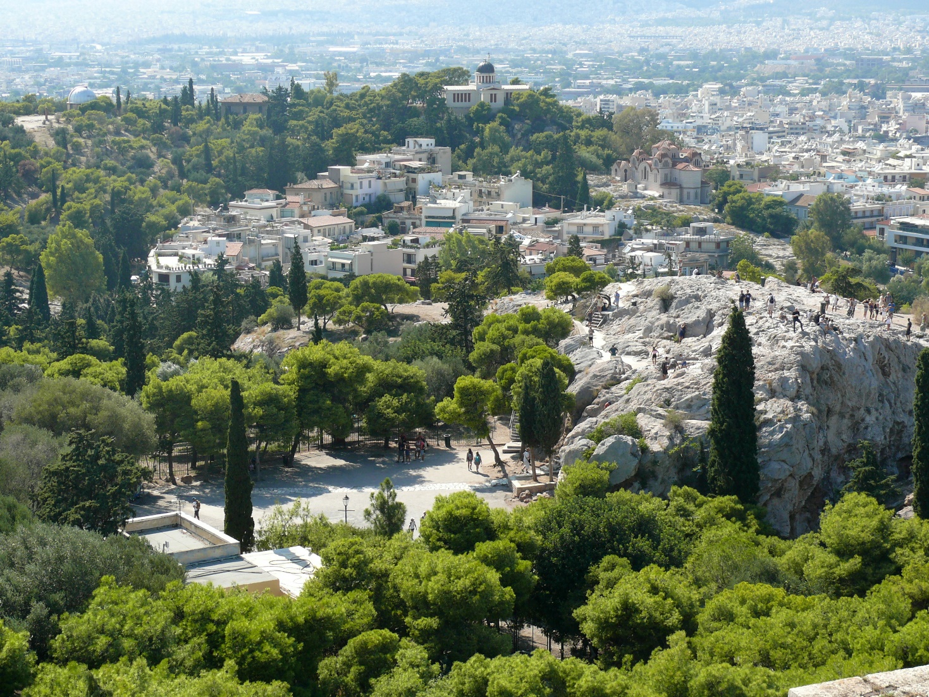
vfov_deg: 19.9
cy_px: 348
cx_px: 464
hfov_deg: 26.3
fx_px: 1986
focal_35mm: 74
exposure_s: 1/250
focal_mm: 14.1
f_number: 4
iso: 100
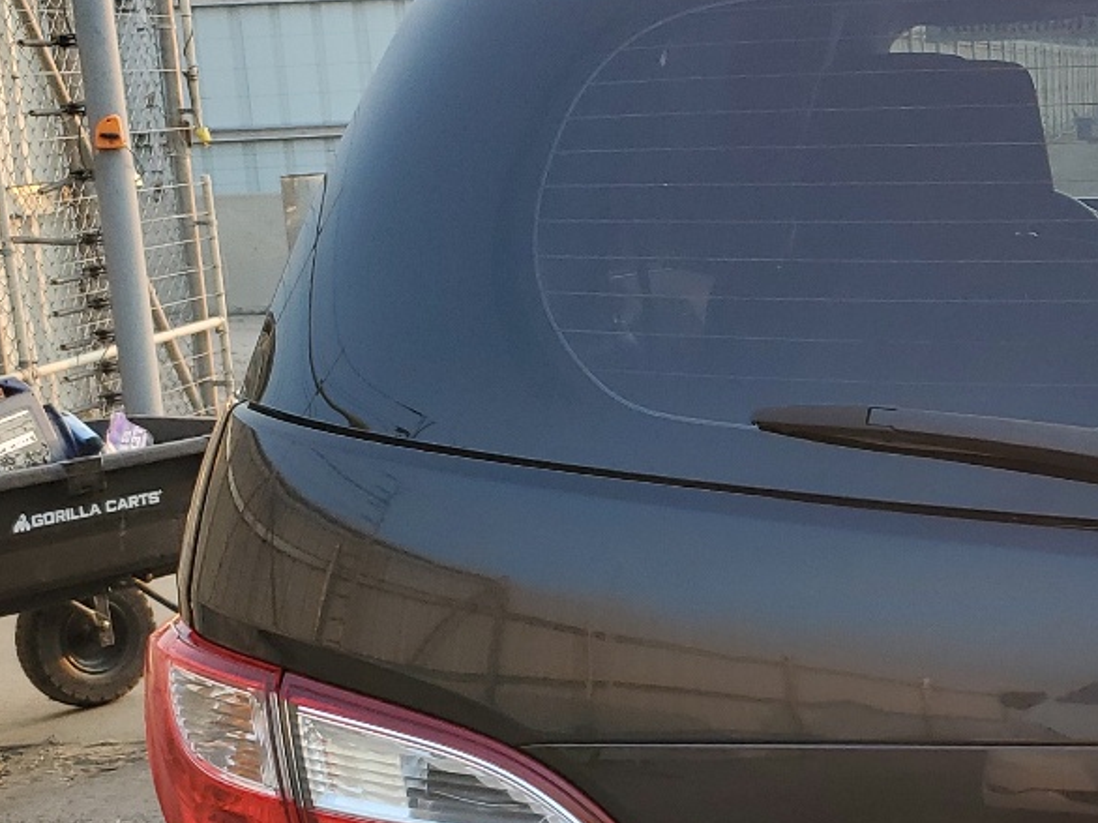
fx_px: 2251
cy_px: 651
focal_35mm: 71
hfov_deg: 25.6
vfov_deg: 20.5
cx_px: 1180
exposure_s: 1/270
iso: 50
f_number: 1.5
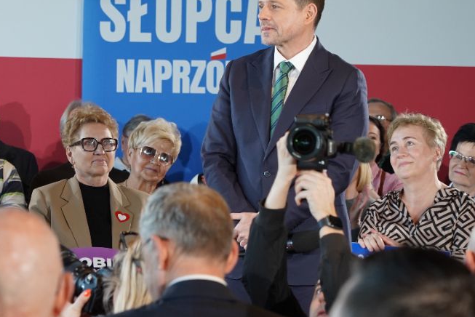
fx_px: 2759
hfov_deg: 9.8
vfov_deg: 6.6
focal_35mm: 209
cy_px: 173
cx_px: 103
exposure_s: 1/100
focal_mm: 105
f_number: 5.6
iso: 1000
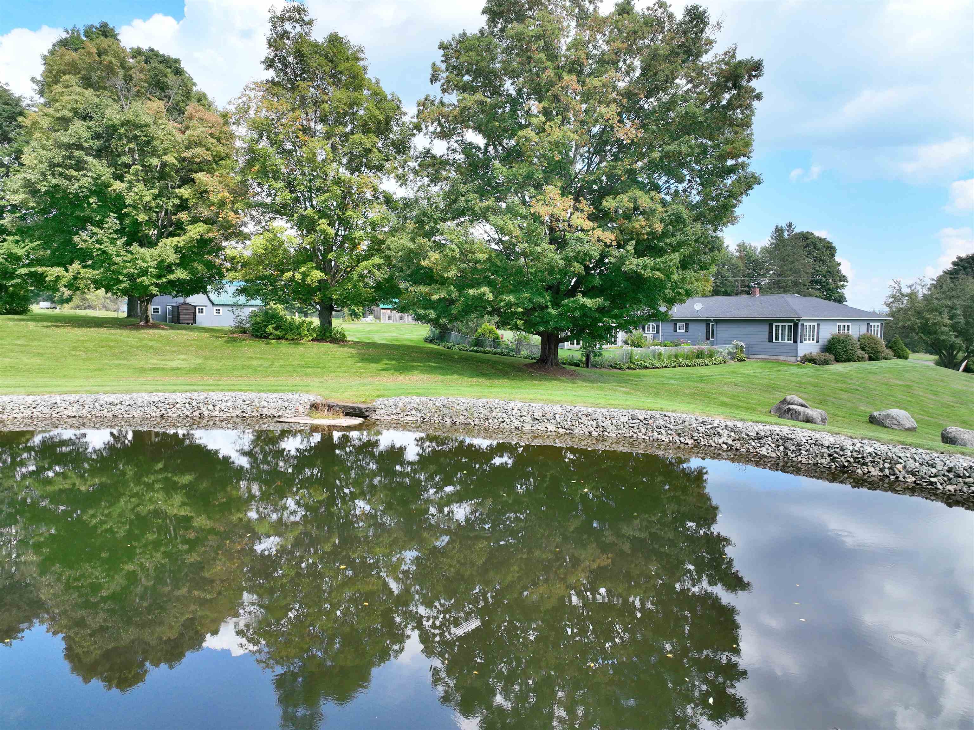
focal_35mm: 24
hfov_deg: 71.6
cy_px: 365
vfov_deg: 56.8
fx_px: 675
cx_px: 487
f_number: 2.8
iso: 370
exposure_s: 1/2000
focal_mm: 12.29
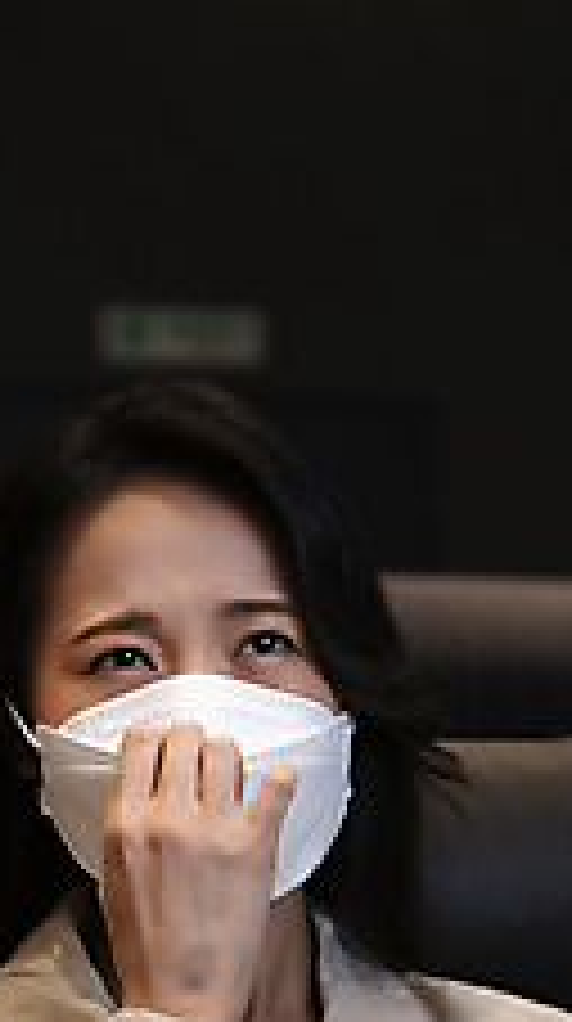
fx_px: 3005
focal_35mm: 111
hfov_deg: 10.9
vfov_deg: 19.1
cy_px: 855
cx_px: 187
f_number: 2.8
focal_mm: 60
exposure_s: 1/100
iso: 1250
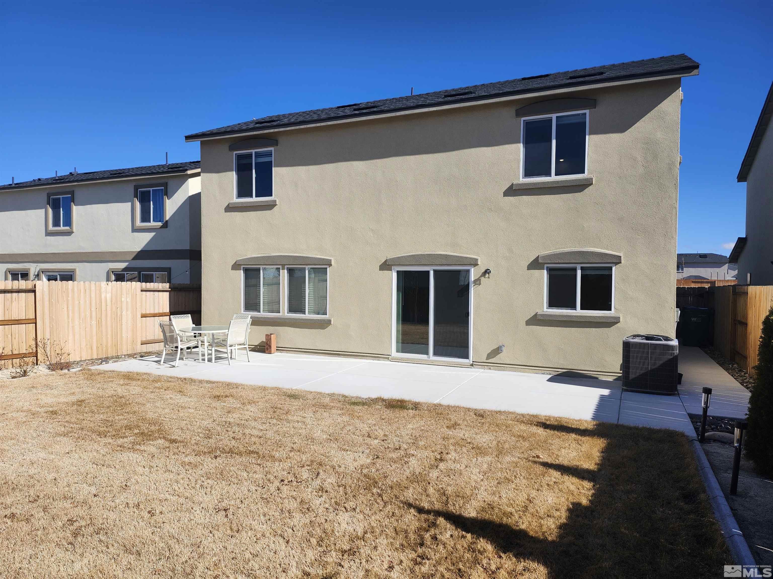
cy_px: 290
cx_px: 386
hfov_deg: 73.9
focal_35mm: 23
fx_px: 514
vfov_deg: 58.9
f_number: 1.8
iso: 25
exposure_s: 1/1732
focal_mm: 5.54
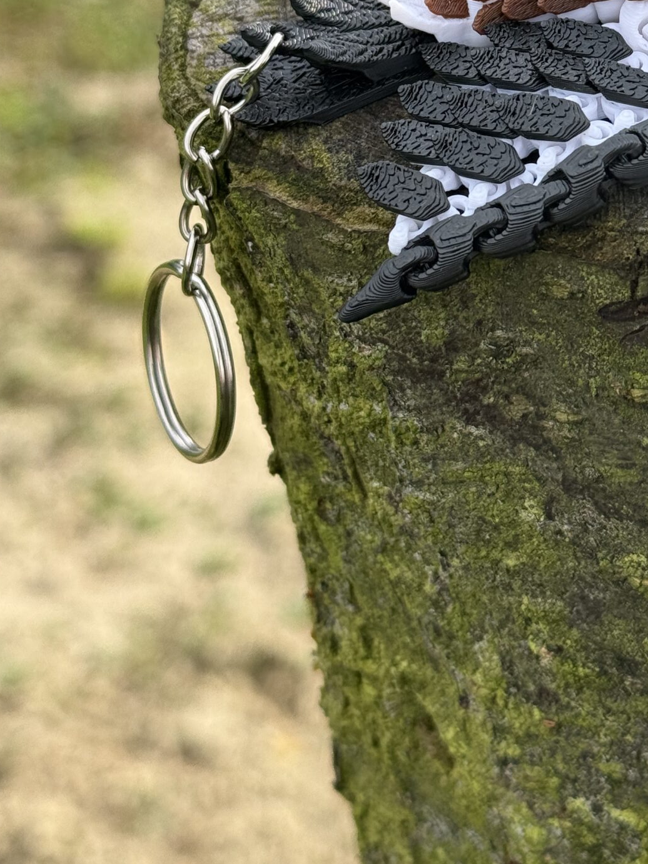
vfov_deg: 21.6
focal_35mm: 89
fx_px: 2221
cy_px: 106
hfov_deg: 16.4
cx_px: 582
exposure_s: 1/706
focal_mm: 6.76
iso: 64
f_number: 1.78
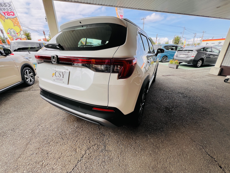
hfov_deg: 106.2
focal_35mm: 13
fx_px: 86
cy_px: 86
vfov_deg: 89.9
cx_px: 115
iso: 32
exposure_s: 1/287
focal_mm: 1.57
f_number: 1.8
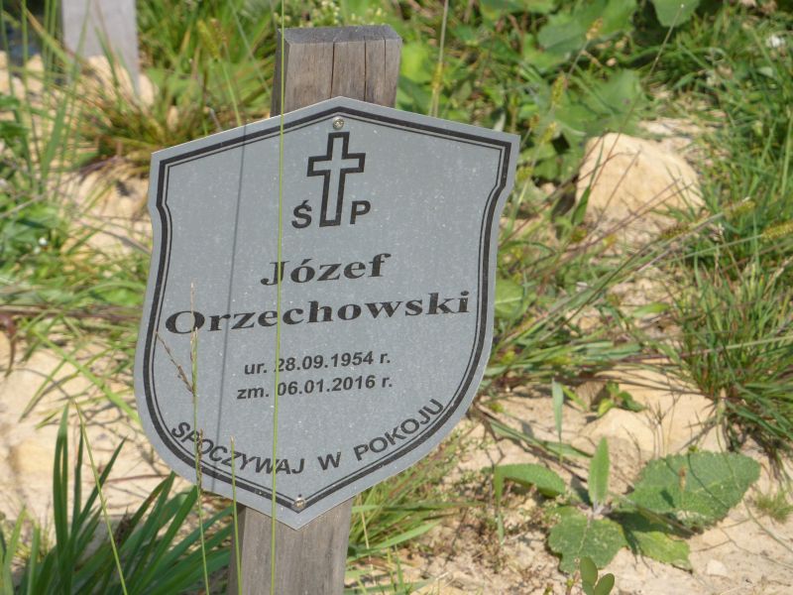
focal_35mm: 196
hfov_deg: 10.1
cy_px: 298
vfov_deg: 7.6
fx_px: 4490
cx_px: 396
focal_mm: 32.1
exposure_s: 1/640
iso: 125
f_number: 4.5
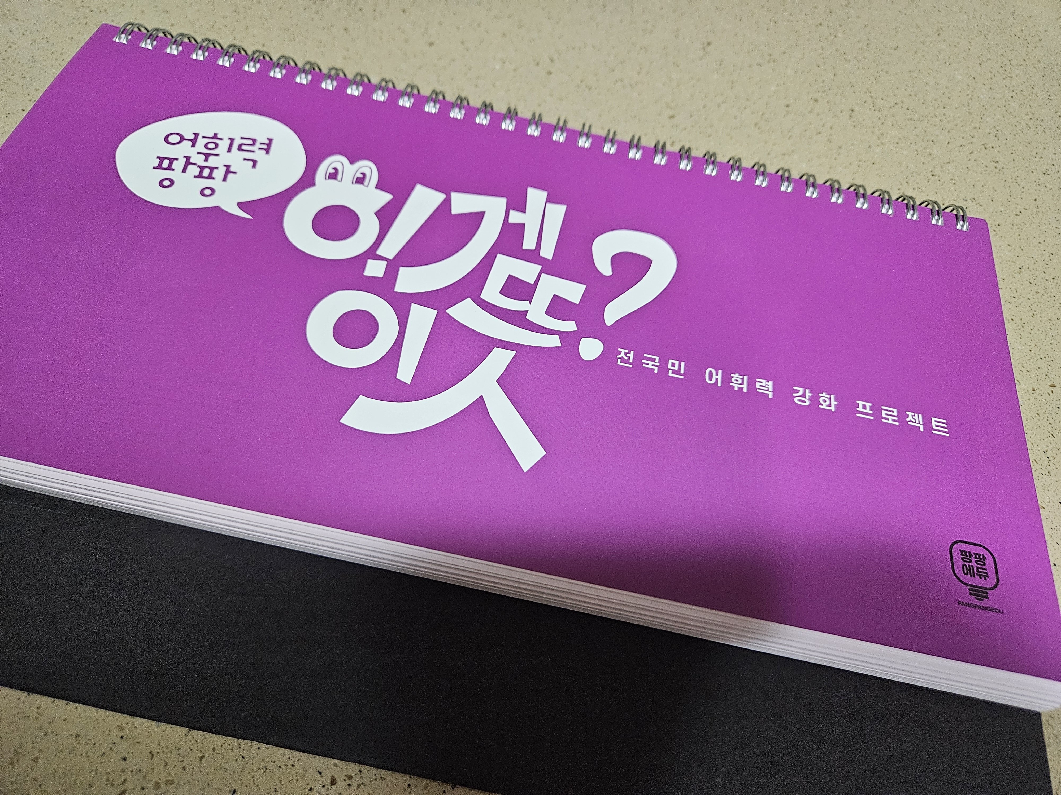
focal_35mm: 23
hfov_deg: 73.9
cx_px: 530
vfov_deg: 58.9
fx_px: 705
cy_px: 398
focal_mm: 5.4
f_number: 1.8
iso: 640
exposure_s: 1/172
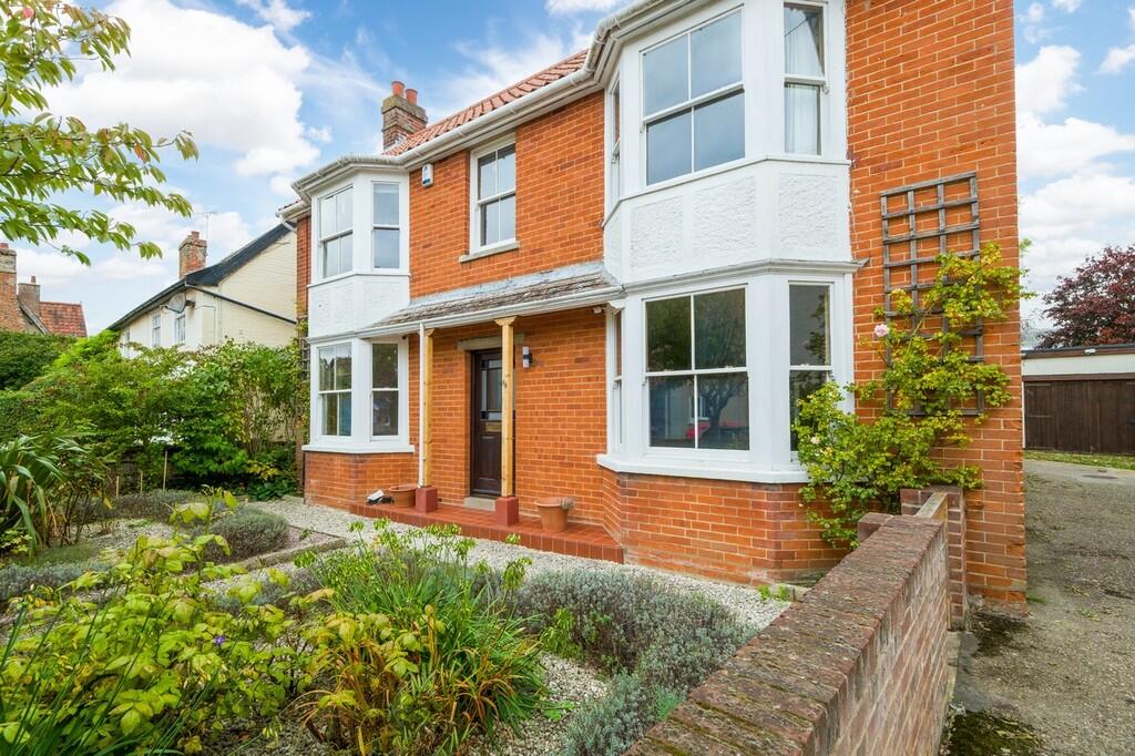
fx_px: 504
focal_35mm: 16
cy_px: 378
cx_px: 568
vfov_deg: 73.7
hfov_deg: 96.8
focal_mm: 10.4
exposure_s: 1/60
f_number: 9
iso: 160
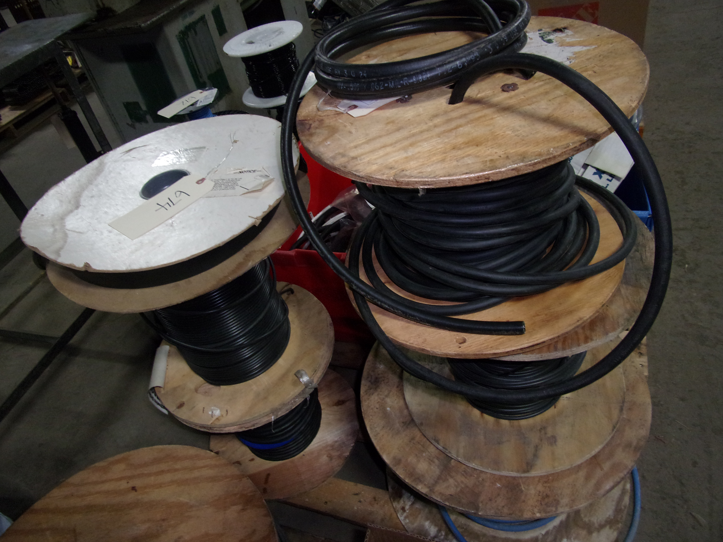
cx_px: 362
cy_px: 271
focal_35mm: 24
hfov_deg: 71.6
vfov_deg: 56.8
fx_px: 501
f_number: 3.3
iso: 200
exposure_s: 1/34
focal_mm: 4.3
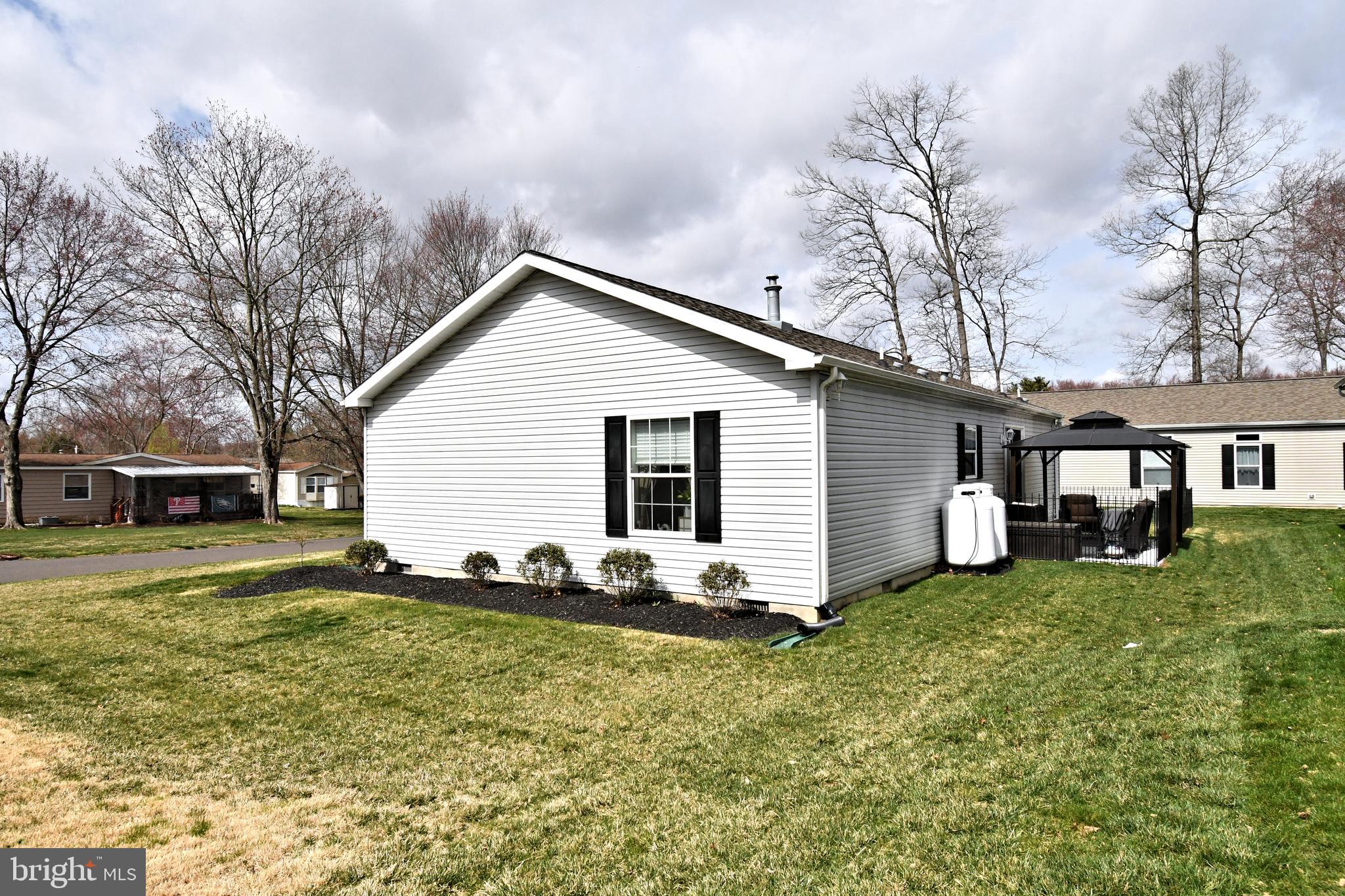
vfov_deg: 59.5
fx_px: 784
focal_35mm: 21
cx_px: 672
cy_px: 448
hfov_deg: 81.2
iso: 1250
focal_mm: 14
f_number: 8
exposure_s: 1/5000
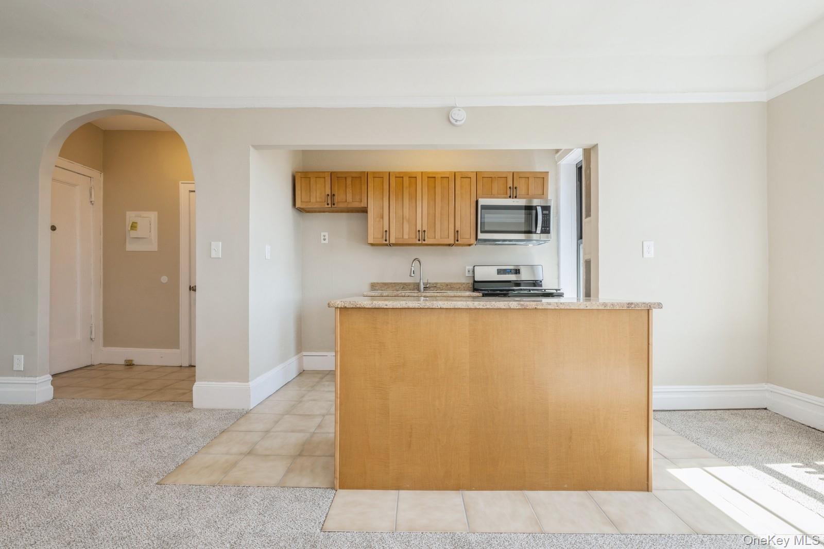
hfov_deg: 100.4
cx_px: 412
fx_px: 343
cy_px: 274
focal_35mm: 15
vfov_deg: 77.3
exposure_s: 1/25
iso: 400
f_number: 11
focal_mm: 15
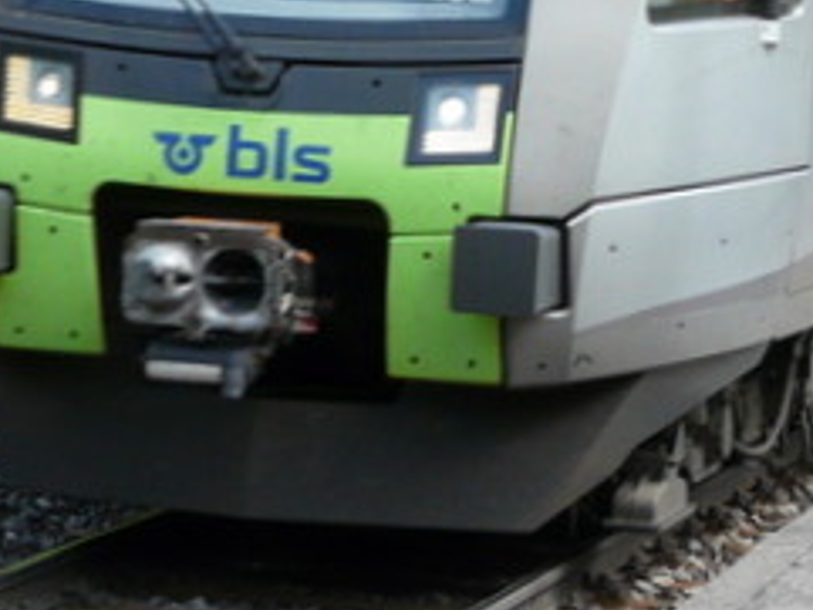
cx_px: 240
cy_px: 128
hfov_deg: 9.7
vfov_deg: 7.3
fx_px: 4770
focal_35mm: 203
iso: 100
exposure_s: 1/200
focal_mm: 8.1
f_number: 4
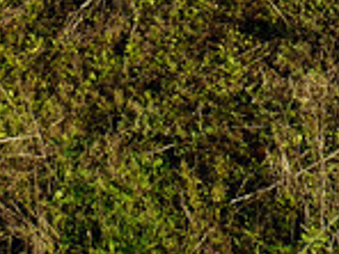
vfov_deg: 4.1
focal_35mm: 346
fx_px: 3388
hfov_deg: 5.3
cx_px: 1150
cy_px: -597
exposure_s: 1/250
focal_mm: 25
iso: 100
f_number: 8
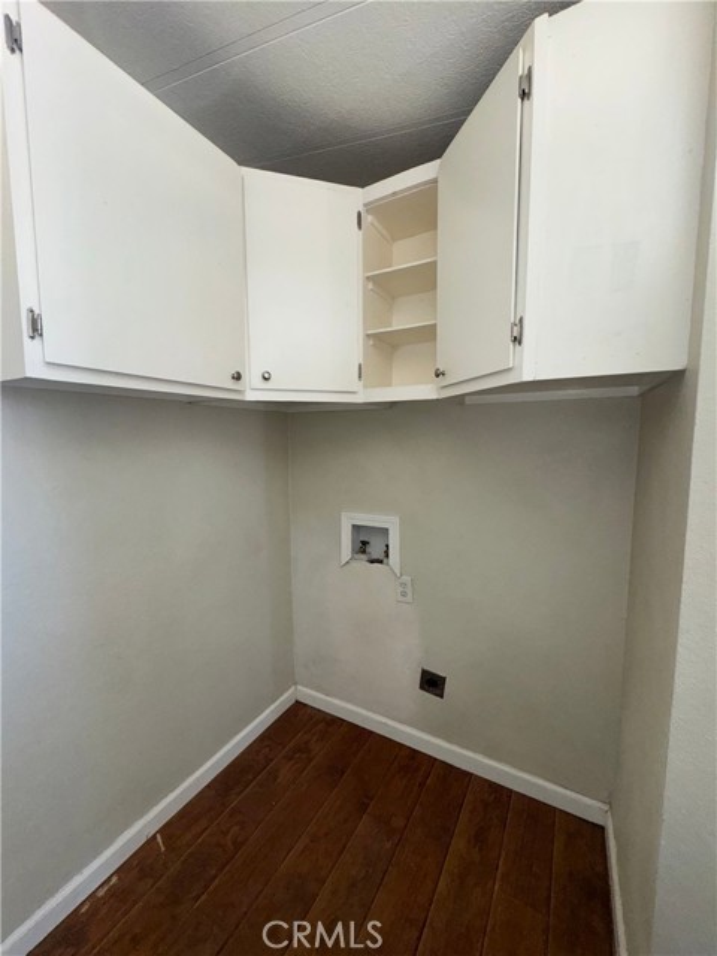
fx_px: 387
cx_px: 358
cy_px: 478
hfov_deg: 85.7
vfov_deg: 102.1
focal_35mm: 14
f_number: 2.2
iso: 100
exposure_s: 1/121
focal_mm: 2.22
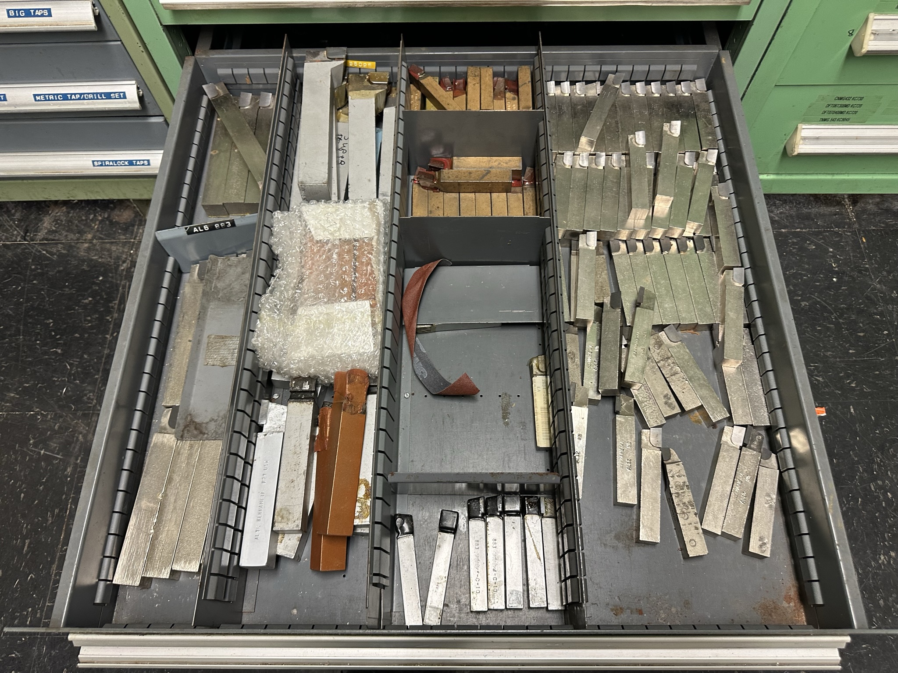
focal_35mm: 24
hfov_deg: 71.6
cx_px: 449
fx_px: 623
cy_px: 336
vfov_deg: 56.8
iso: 200
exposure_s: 1/60
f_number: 1.78
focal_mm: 6.86
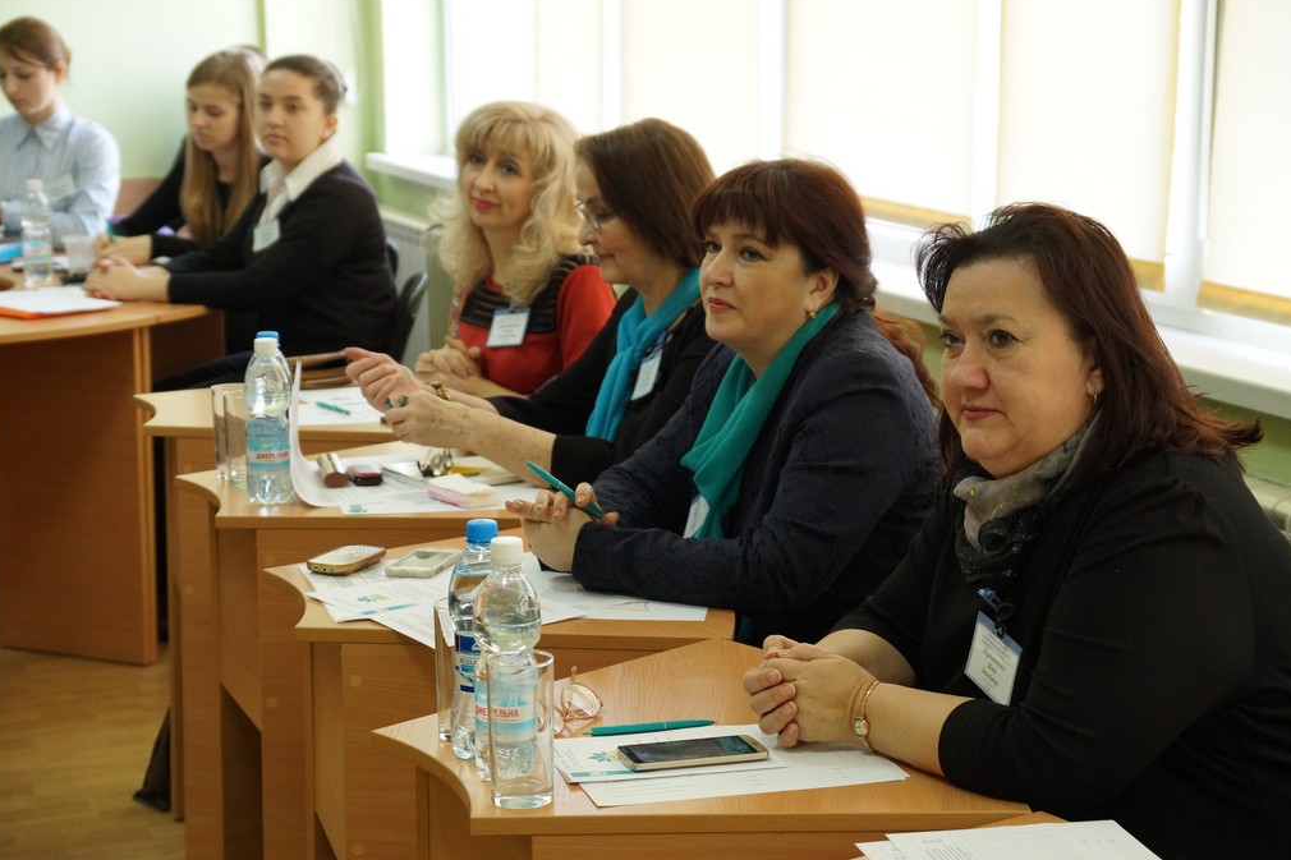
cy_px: 427
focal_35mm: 76
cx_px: 644
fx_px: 2725
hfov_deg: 26.7
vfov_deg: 17.9
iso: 800
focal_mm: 50
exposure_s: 1/80
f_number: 5
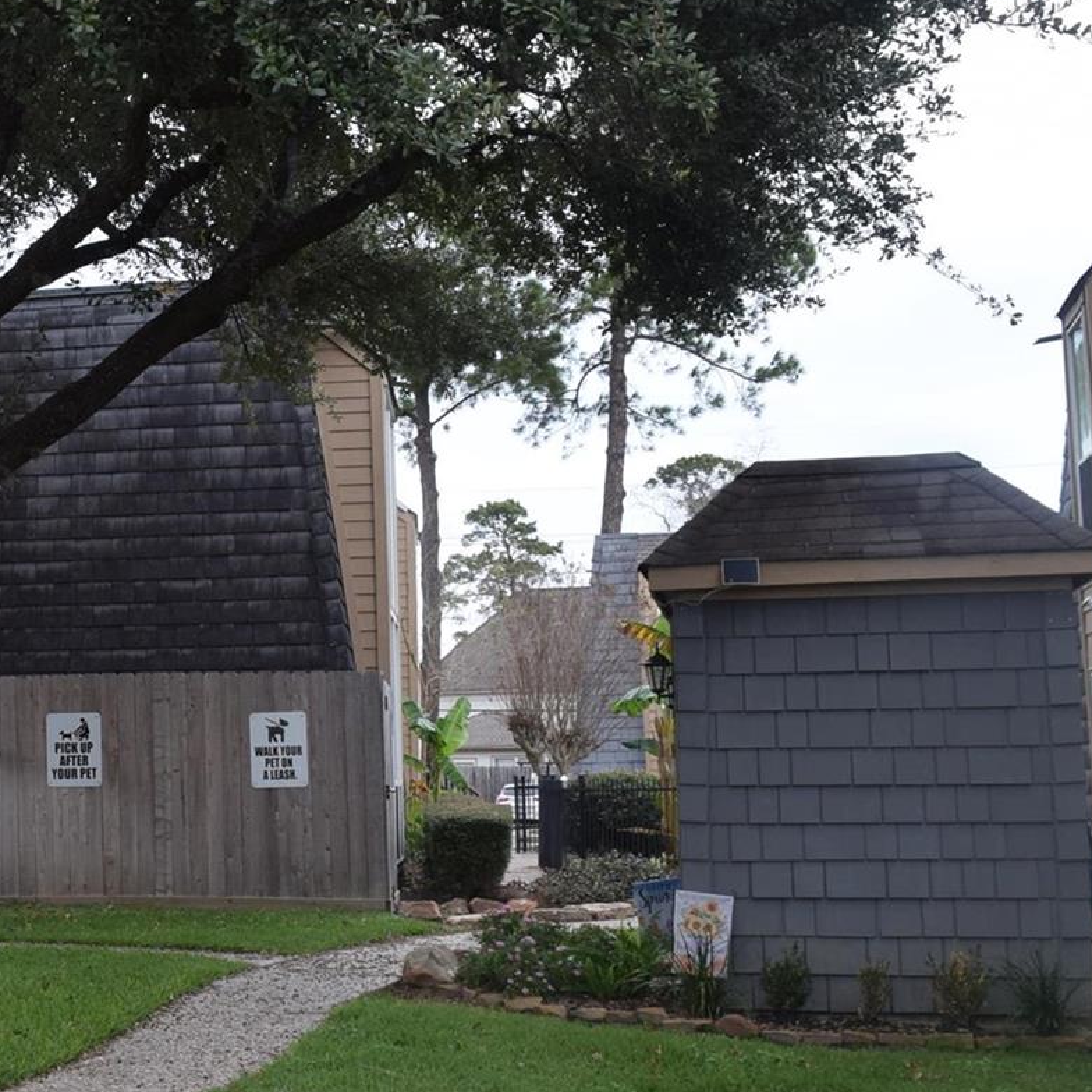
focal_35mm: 60
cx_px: -121
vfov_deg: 28.6
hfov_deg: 26.3
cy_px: 556
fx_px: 2141
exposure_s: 1/160
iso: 400
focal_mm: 18
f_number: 6.3
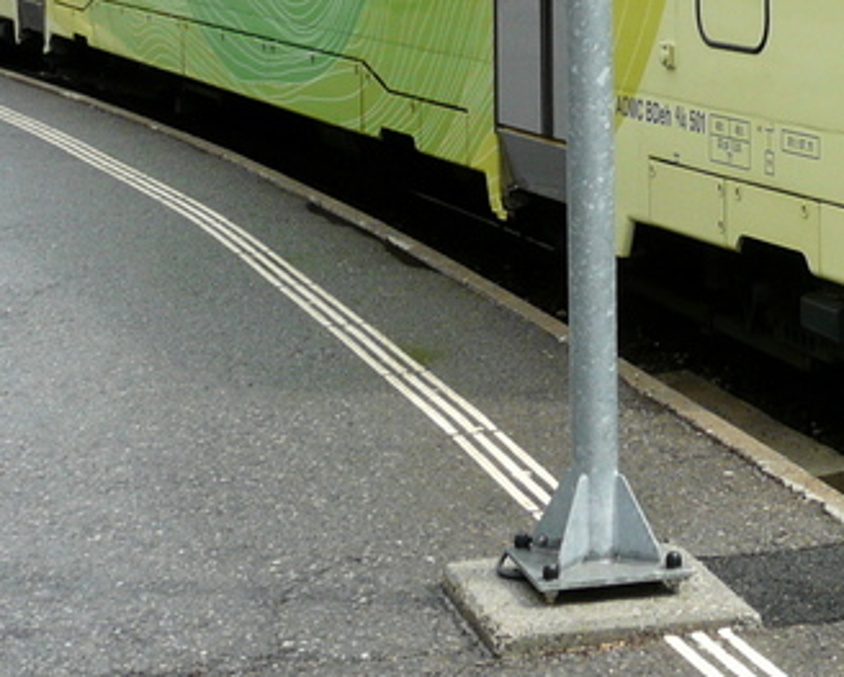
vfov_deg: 14.1
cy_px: -239
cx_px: 728
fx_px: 2600
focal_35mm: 104
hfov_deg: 18.2
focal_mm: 5.8
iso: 100
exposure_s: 1/250
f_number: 5.6
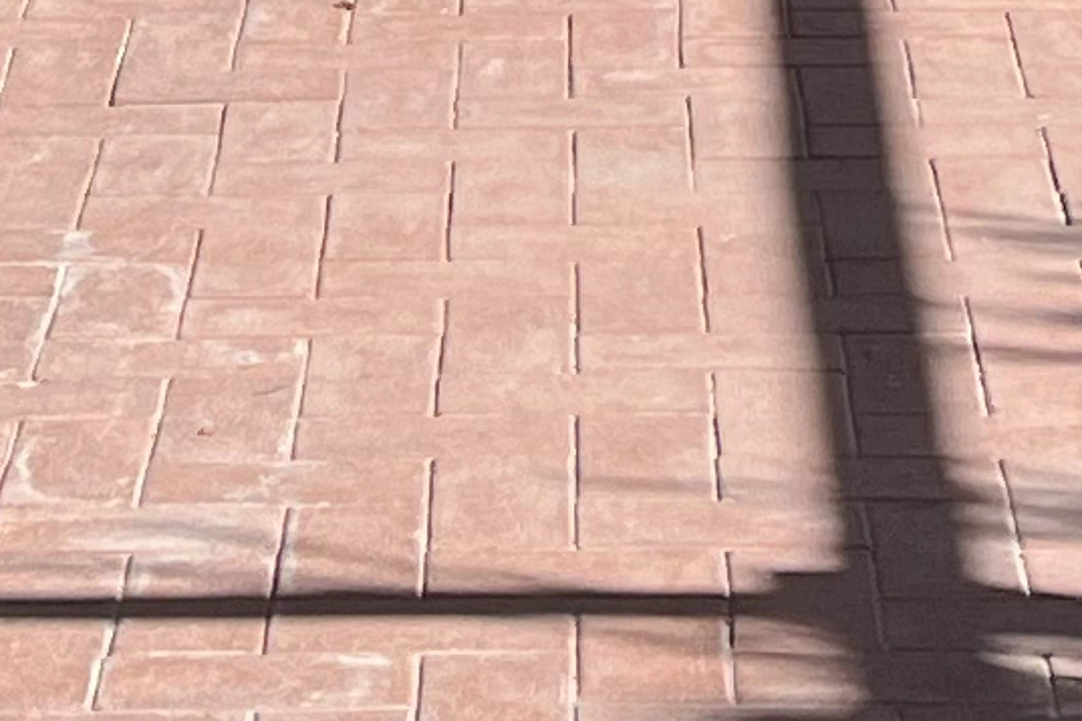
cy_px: -1506
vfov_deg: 6.2
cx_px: 778
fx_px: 6101
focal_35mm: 203
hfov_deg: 10.1
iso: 50
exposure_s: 1/1372
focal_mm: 5.1
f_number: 1.6
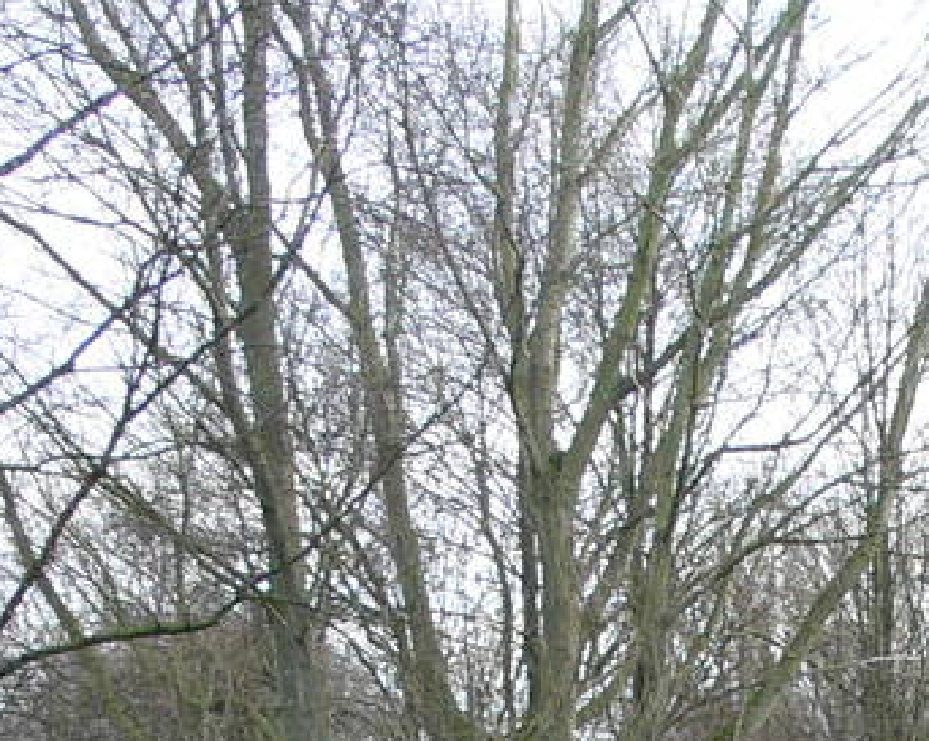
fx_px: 4395
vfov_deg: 9.2
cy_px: 1387
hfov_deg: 11.7
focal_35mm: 160
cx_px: 1201
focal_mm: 7.4
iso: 80
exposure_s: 1/60
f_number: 4
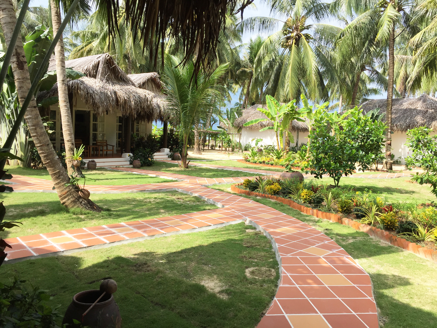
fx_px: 366
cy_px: 164
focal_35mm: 29
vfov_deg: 48.2
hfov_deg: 61.7
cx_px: 218
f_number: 2.2
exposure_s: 1/1099
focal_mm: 4.15
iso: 32
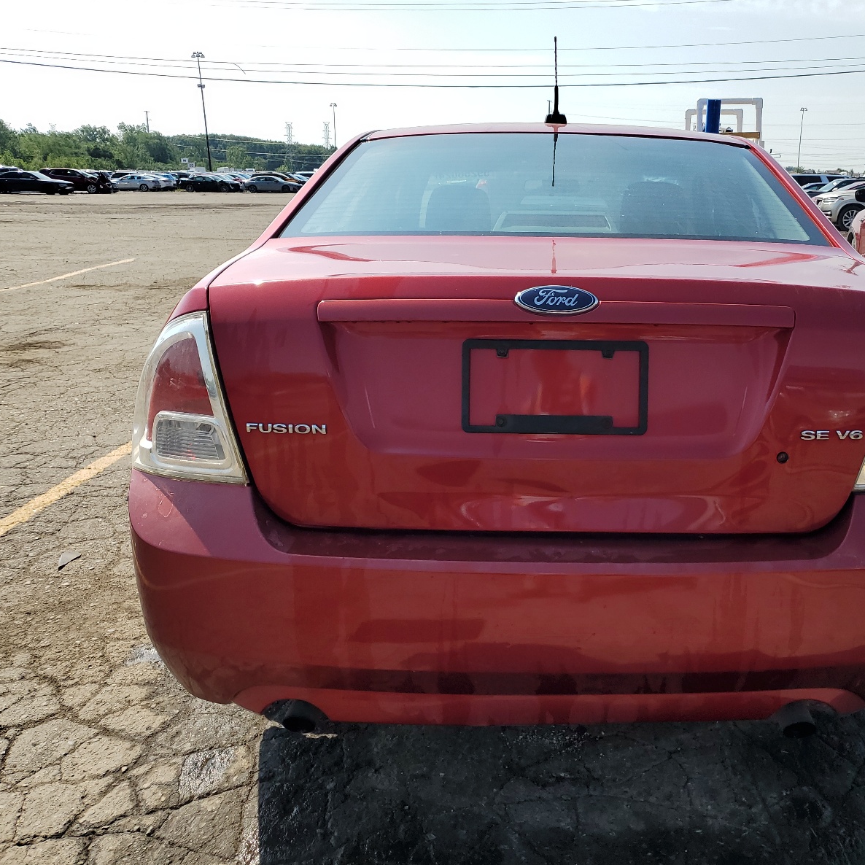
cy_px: 435
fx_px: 876
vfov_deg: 52.5
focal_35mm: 31
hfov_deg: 51.8
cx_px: 561
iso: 50
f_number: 1.5
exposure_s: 1/3333
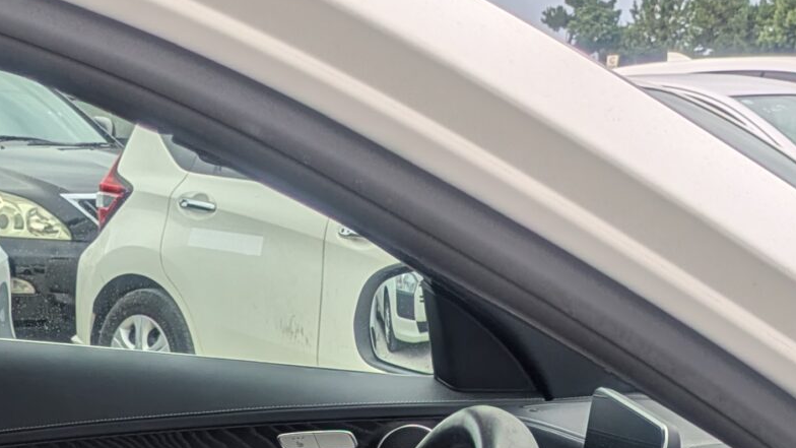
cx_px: 255
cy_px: 850
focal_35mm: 89
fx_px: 1878
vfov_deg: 12.3
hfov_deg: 23.8
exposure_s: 1/1821
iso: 48
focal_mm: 5.43
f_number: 1.89
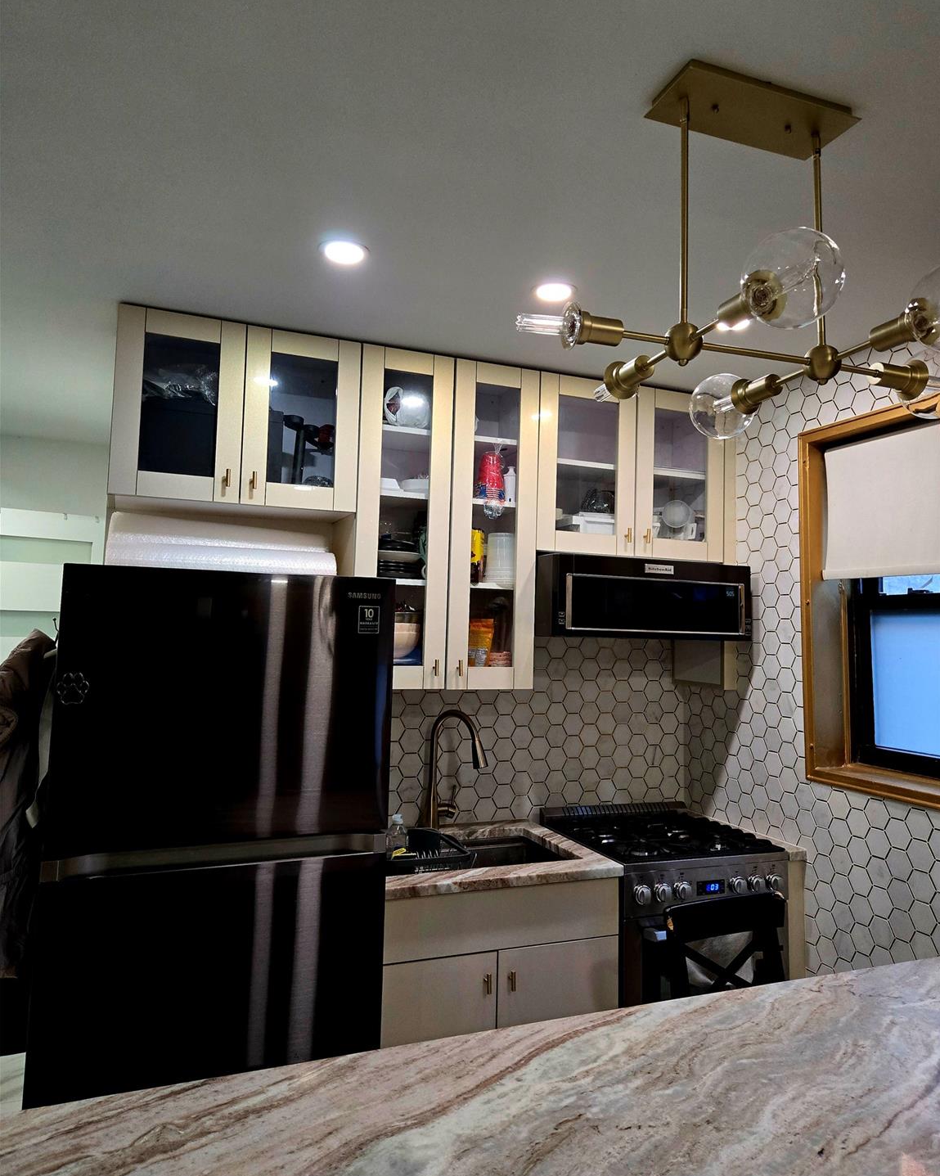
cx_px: 470
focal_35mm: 24
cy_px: 560
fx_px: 835
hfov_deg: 58.8
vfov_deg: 70.3
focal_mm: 5.4
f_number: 1.8
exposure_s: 1/120
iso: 400
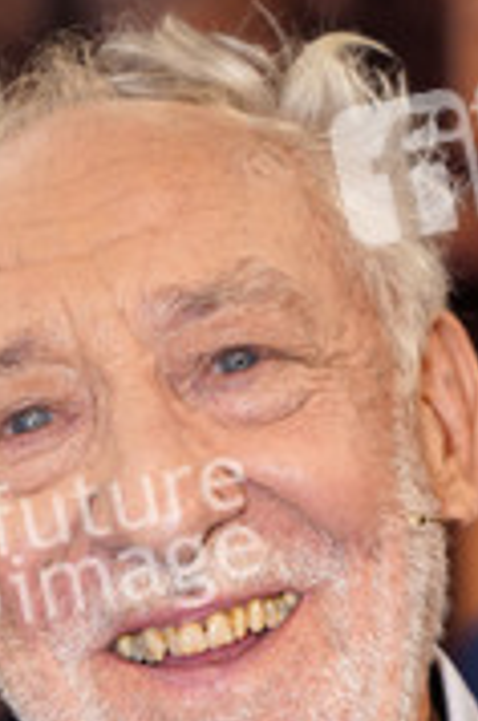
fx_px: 3599
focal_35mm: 180
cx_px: 170
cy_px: 757
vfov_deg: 11.3
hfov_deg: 7.6
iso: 1600
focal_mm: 80
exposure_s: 1/125
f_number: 4.5
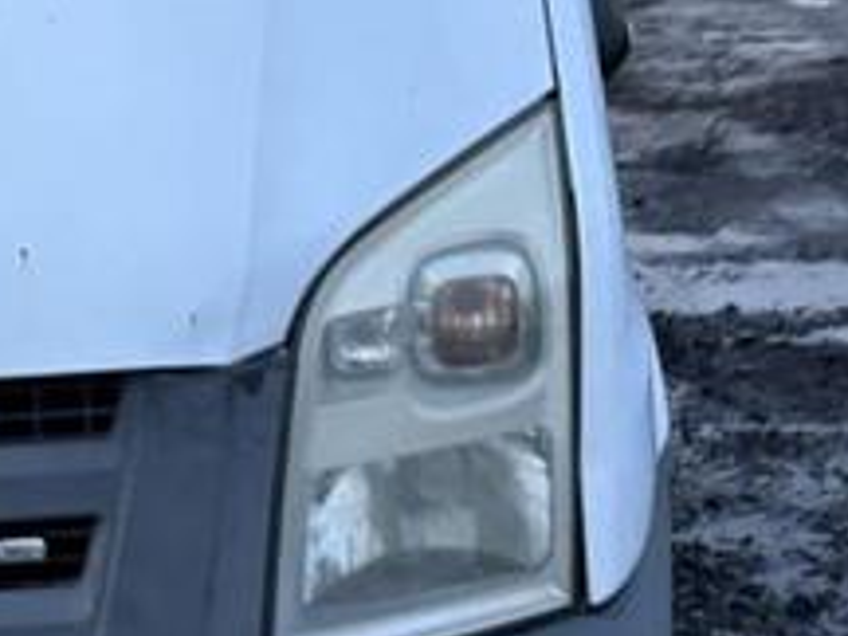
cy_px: 181
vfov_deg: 13.7
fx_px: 2646
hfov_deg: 17.6
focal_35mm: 108
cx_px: -82
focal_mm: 5.96
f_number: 1.6
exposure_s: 1/60
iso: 250
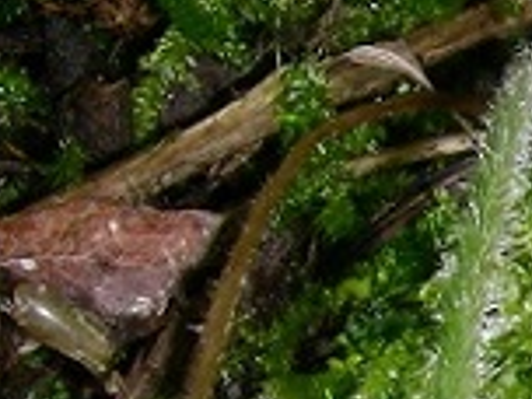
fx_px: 2889
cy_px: 360
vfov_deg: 7.9
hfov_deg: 9.5
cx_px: 1218
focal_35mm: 188
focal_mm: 6.3
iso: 50
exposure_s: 1/60.1
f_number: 6.8
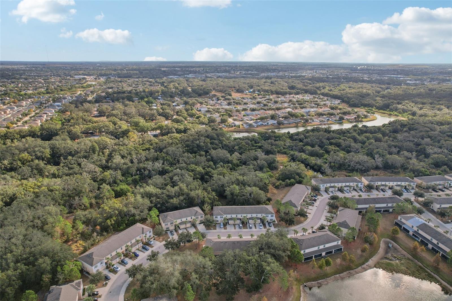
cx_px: 226
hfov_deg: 78.6
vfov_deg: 57.2
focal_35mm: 22
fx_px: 276
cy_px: 150
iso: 100
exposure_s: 1/2000
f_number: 2.8
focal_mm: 8.4
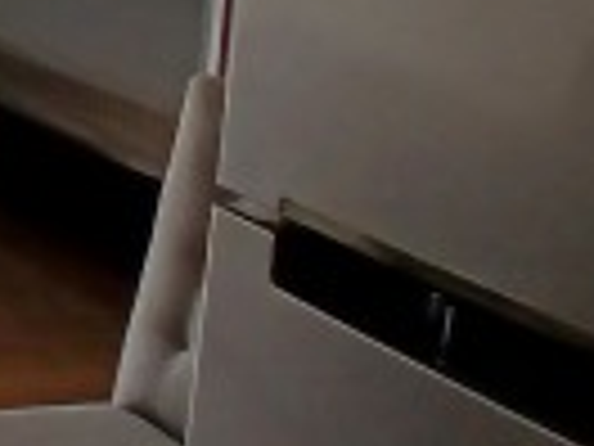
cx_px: -659
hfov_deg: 16.8
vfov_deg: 17.5
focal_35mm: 79
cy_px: -135
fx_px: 1356
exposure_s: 1/118
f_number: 2.2
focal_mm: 1.4
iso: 50
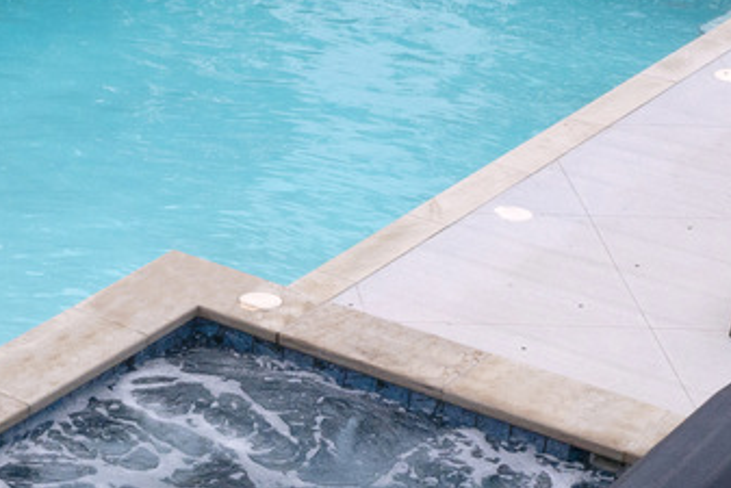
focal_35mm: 108
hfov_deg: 17.9
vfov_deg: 12.5
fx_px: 2194
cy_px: 525
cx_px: -161
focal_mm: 10.26
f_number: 5.6
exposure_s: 1/1250
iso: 200
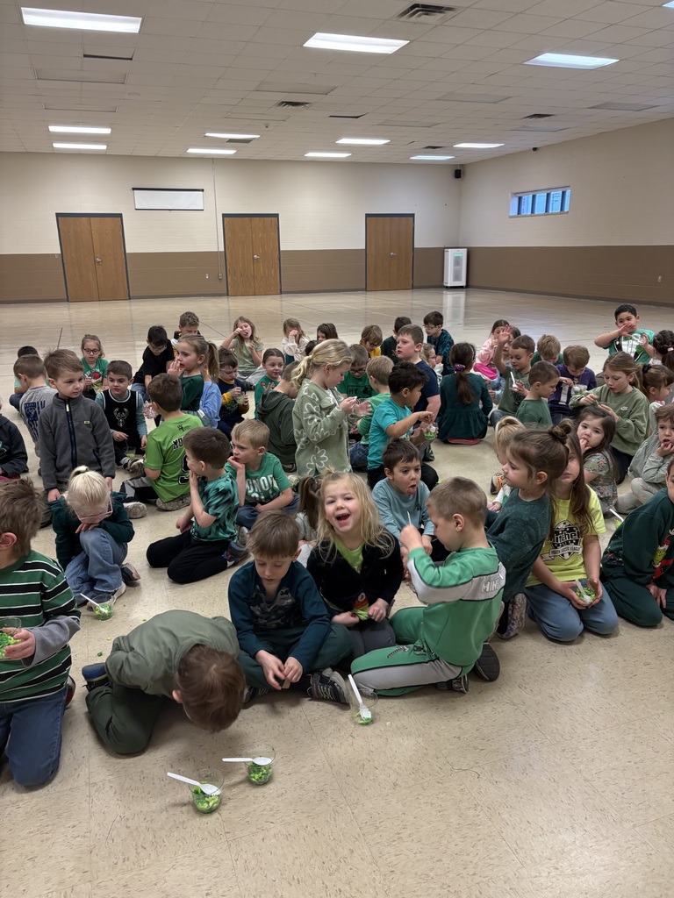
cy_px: 449
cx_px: 337
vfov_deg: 67.3
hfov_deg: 53.1
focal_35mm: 26
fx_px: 675
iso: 125
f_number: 1.6
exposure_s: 1/60
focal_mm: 5.96
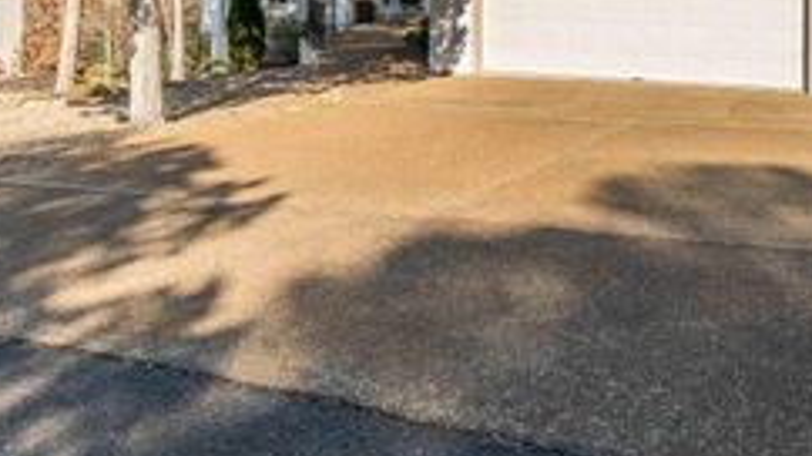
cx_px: 624
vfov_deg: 27.5
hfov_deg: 49.2
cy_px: -59
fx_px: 840
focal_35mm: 39
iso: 160
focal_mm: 12
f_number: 10
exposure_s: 1/1600
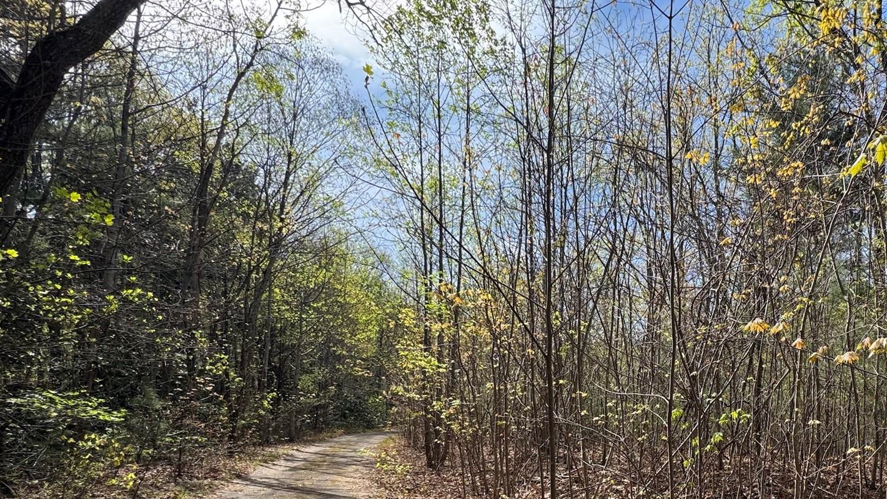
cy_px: 430
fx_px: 517
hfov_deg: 76.8
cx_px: 634
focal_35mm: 22
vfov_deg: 47.3
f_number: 2.2
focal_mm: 2.22
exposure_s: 1/687
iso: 40
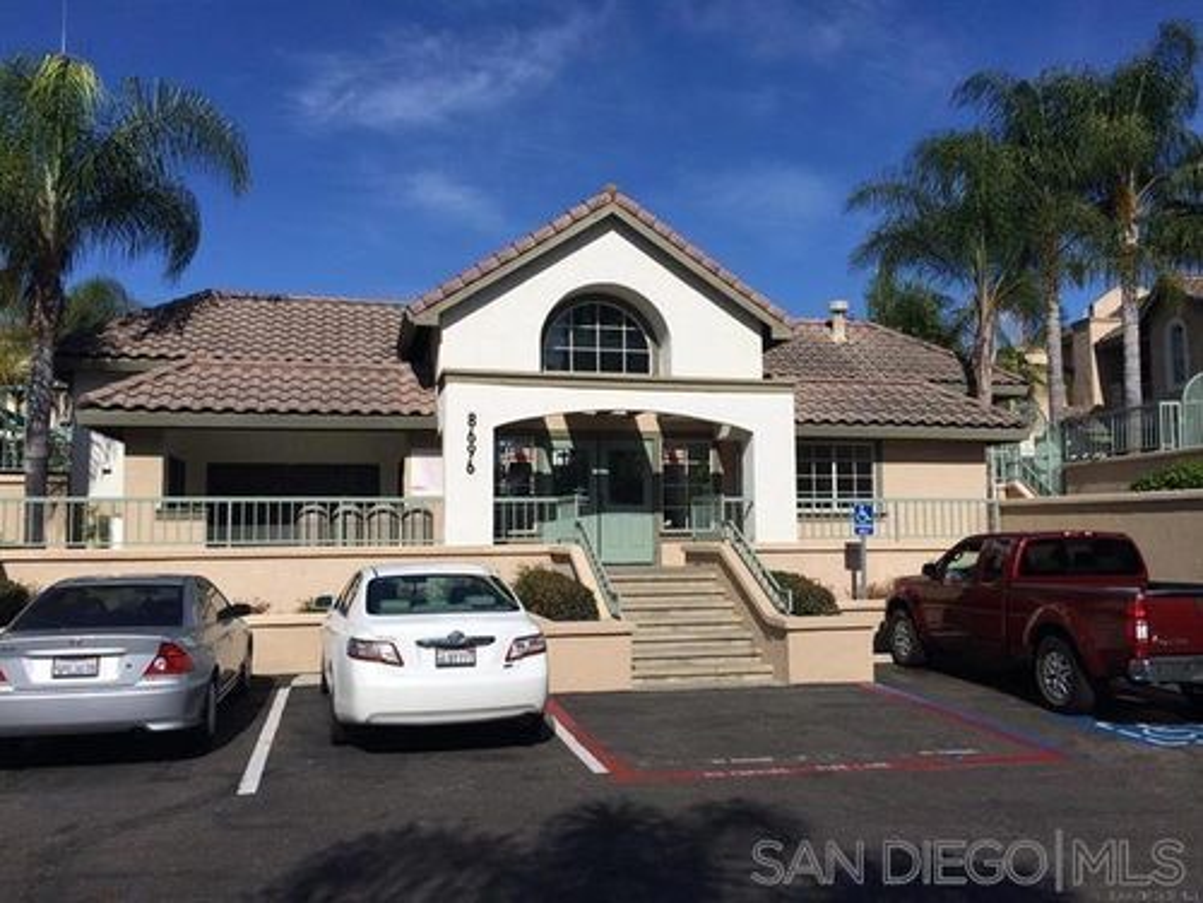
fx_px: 1008
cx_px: 602
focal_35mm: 29
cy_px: 452
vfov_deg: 48.2
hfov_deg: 61.7
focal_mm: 4.15
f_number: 2.2
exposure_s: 1/5128
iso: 40
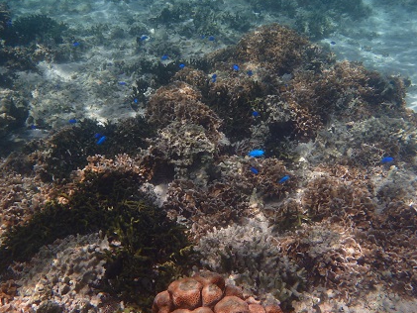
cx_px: 212
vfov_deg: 37.7
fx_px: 458
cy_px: 159
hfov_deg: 49.0
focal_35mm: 38
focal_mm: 5.7
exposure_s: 1/1000
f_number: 4.2
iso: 125
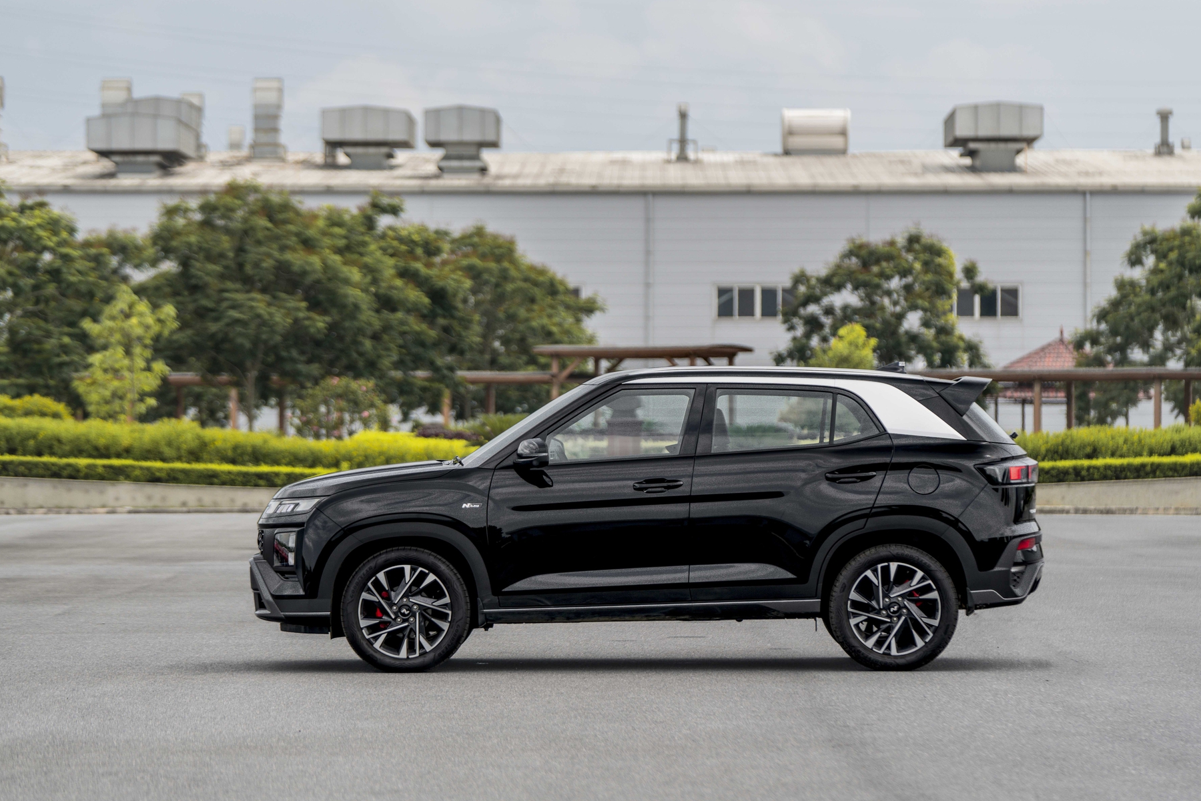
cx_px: 630
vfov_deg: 9.2
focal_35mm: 150
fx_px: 5005
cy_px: 381
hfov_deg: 13.7
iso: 100
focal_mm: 135
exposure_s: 1/500
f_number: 3.5
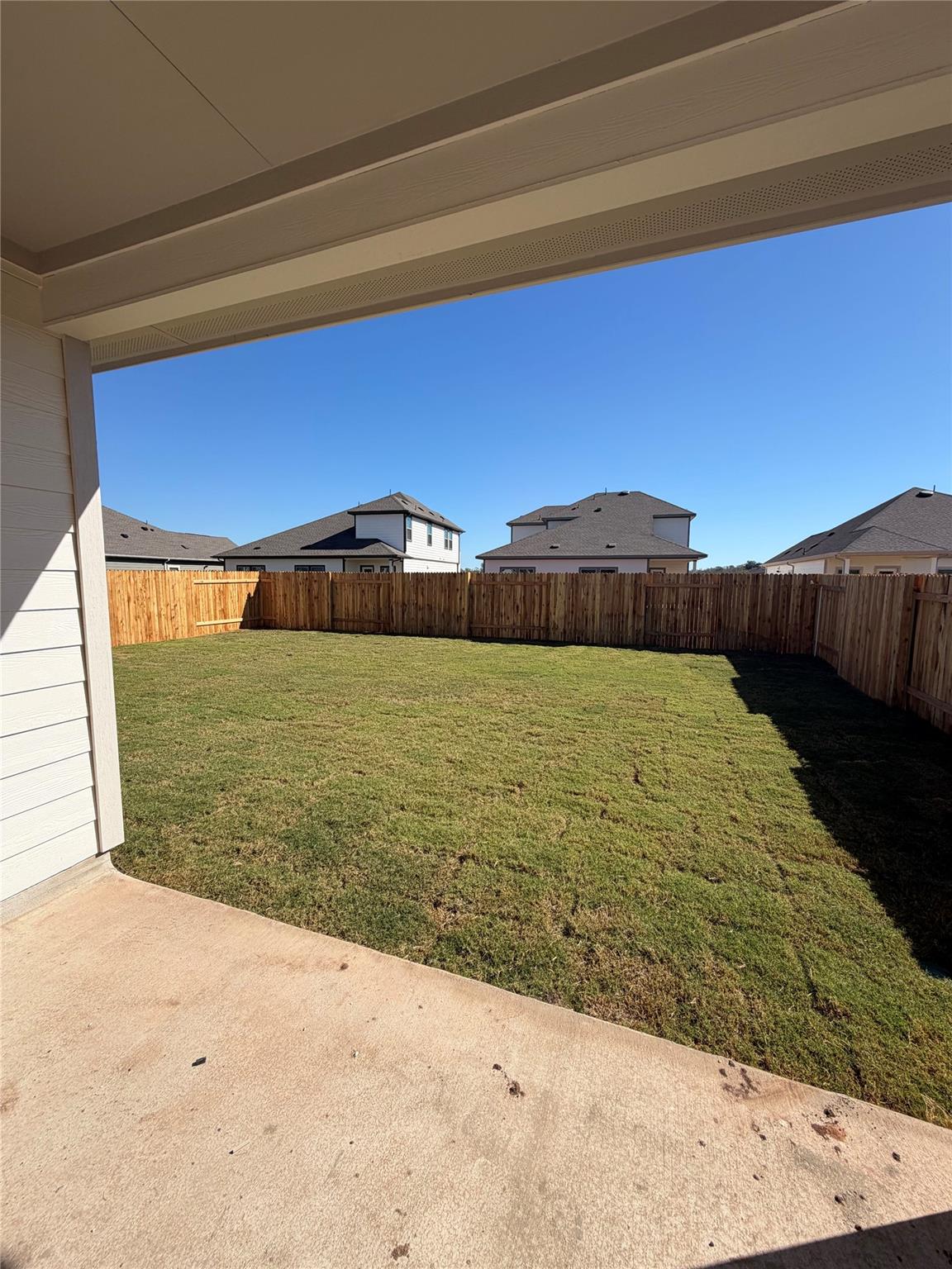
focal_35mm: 14
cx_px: 476
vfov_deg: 102.1
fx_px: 513
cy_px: 634
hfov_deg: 85.7
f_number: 2.2
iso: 20
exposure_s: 1/970
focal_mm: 2.22
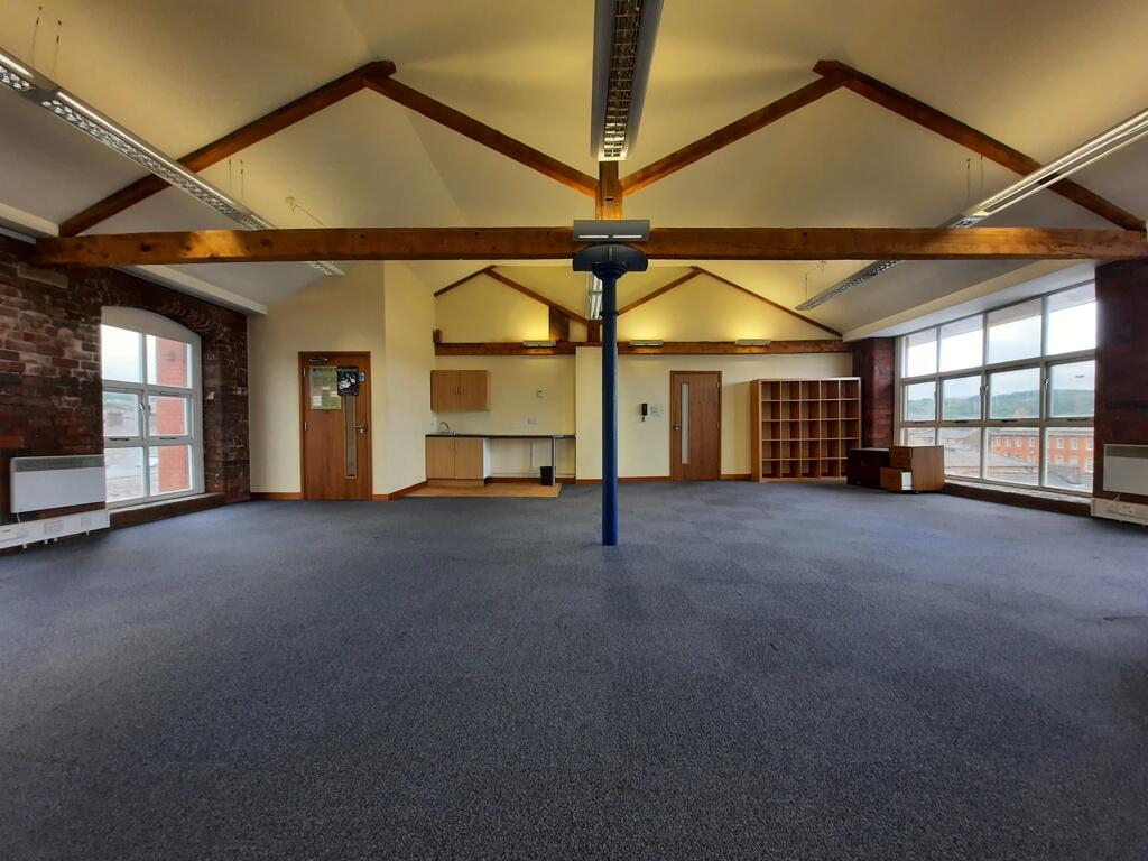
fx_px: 431
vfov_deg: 89.9
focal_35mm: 13
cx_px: 574
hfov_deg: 106.2
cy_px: 430
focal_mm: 1.74
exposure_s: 1/50
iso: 100
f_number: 2.2
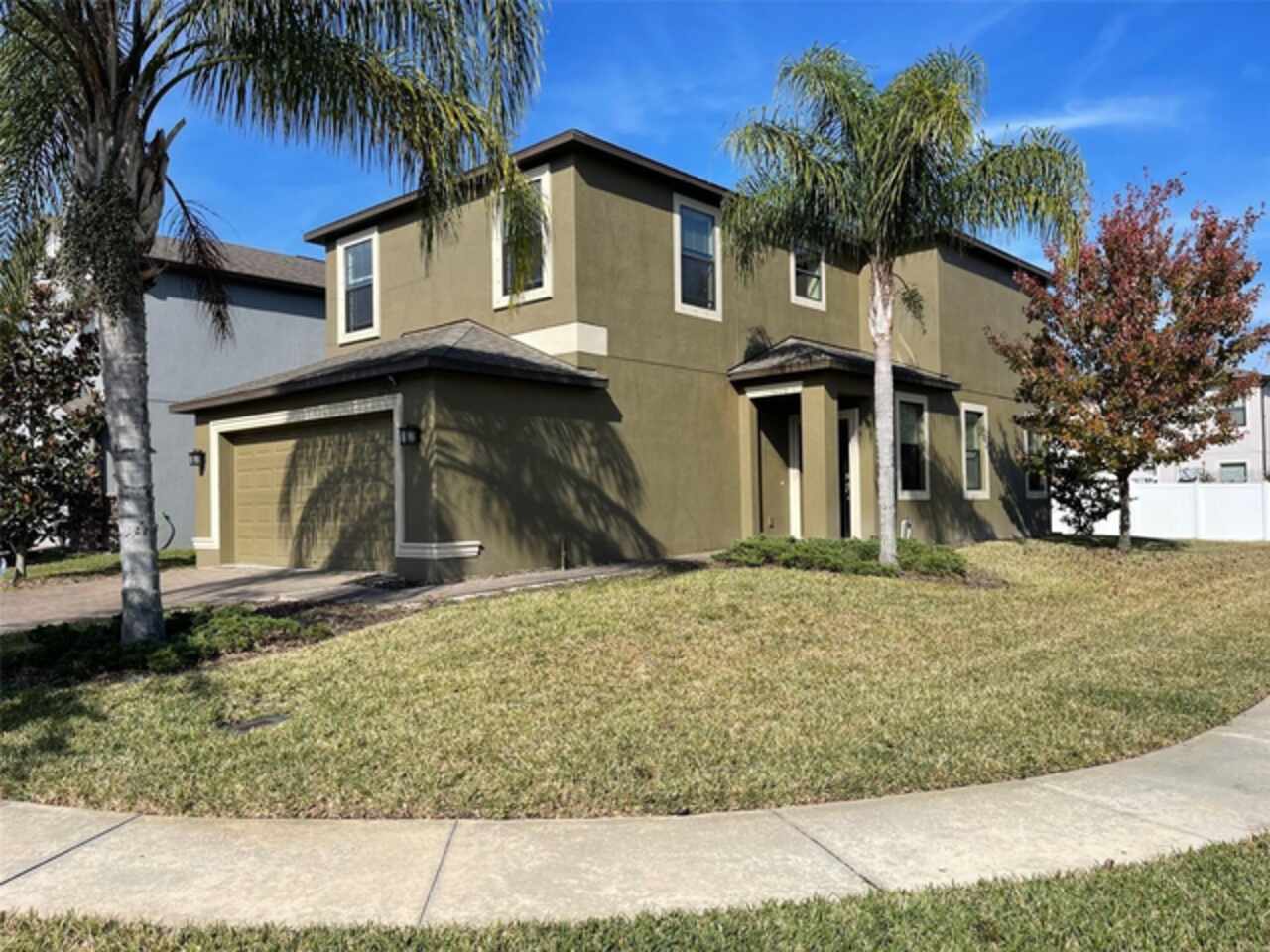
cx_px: 635
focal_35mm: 26
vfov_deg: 53.1
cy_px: 476
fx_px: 954
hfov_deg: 67.3
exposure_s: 1/3344
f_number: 1.6
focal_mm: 5.1
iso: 32
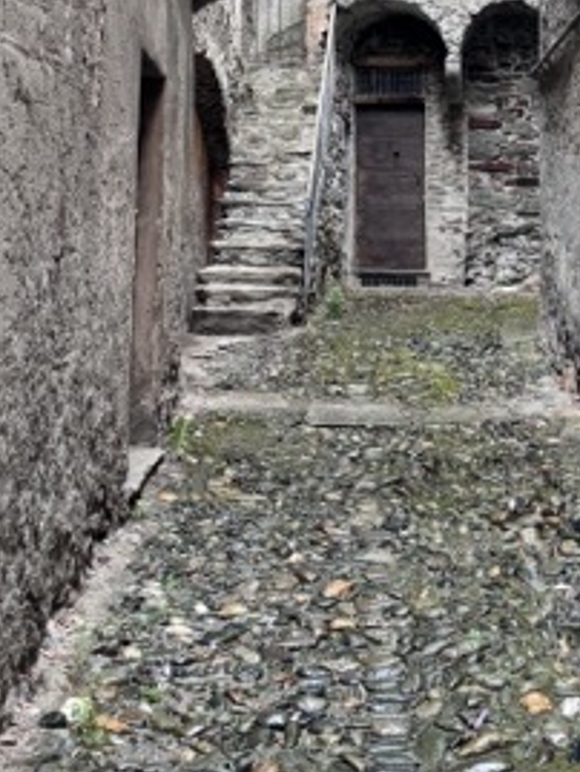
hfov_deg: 25.6
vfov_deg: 32.4
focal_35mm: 57
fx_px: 1272
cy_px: 106
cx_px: 342
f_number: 1.78
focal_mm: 6.76
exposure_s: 1/121
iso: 200
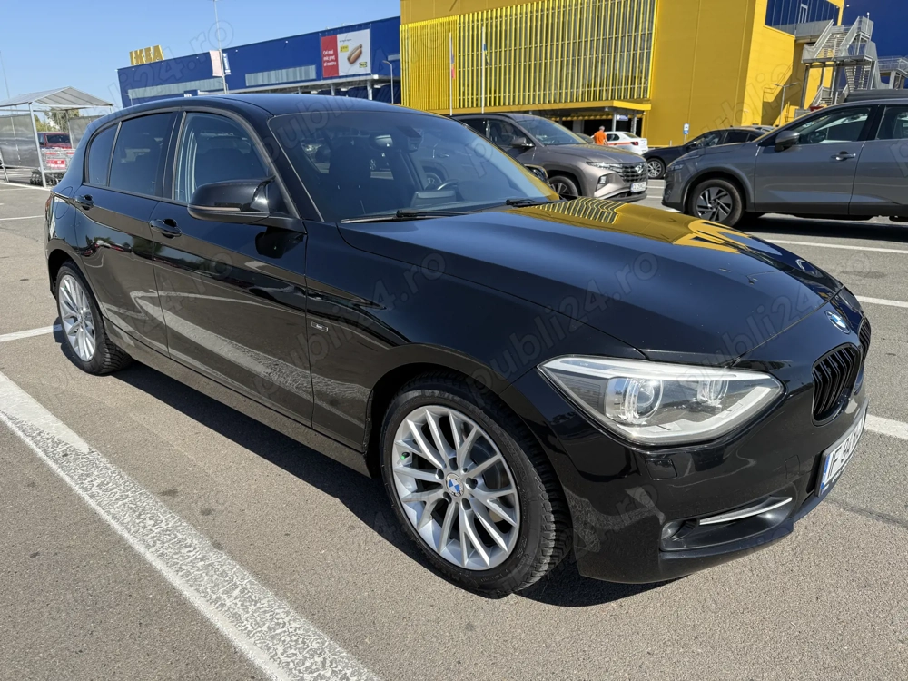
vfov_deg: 56.8
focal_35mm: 24
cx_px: 454
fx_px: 630
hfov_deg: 71.6
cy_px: 340
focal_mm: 6.76
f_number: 1.78
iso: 80
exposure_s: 1/2703
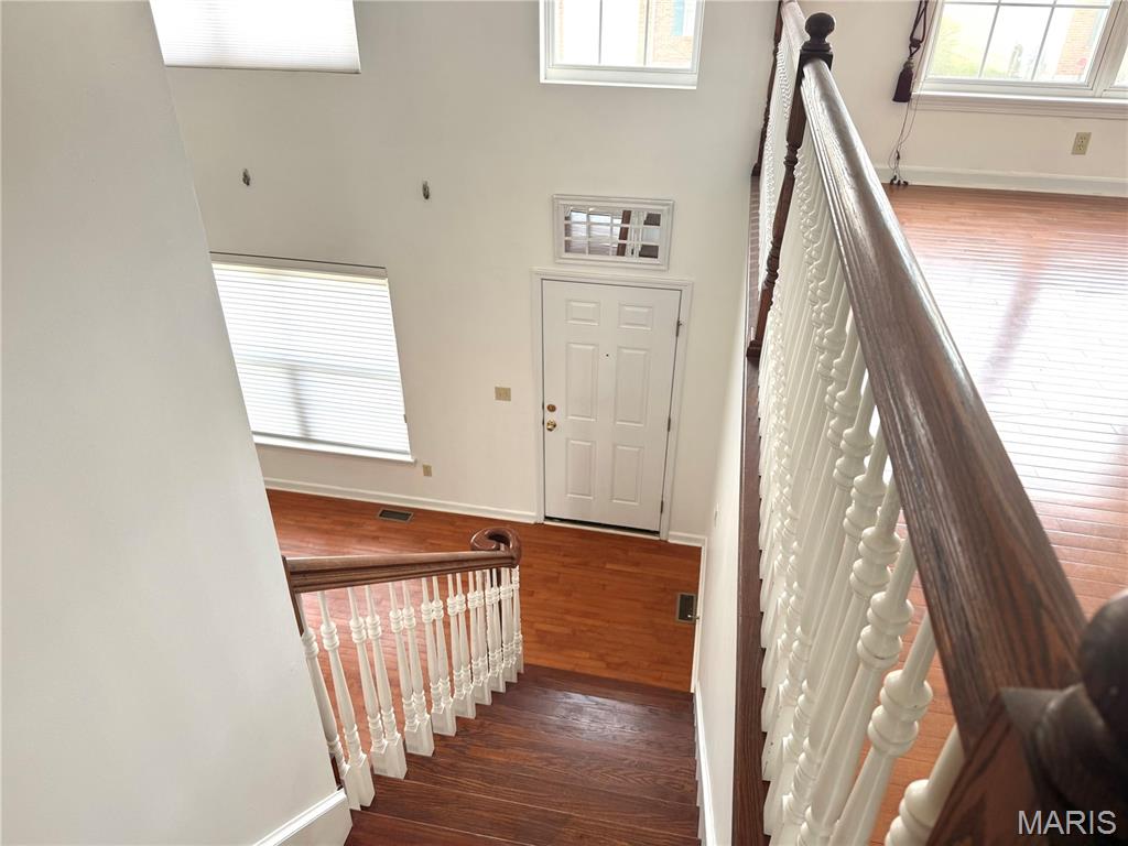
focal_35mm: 24
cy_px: 423
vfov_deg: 56.8
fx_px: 782
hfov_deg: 71.6
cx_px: 564
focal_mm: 6.76
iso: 100
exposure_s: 1/159
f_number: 1.78
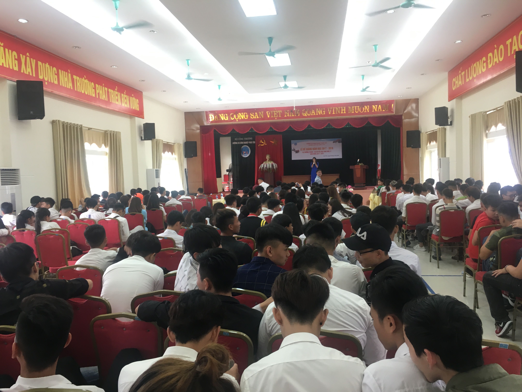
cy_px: 196
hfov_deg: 61.7
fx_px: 437
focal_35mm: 29
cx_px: 261
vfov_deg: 48.2
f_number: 2.2
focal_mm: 4.15
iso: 64
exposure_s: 1/33
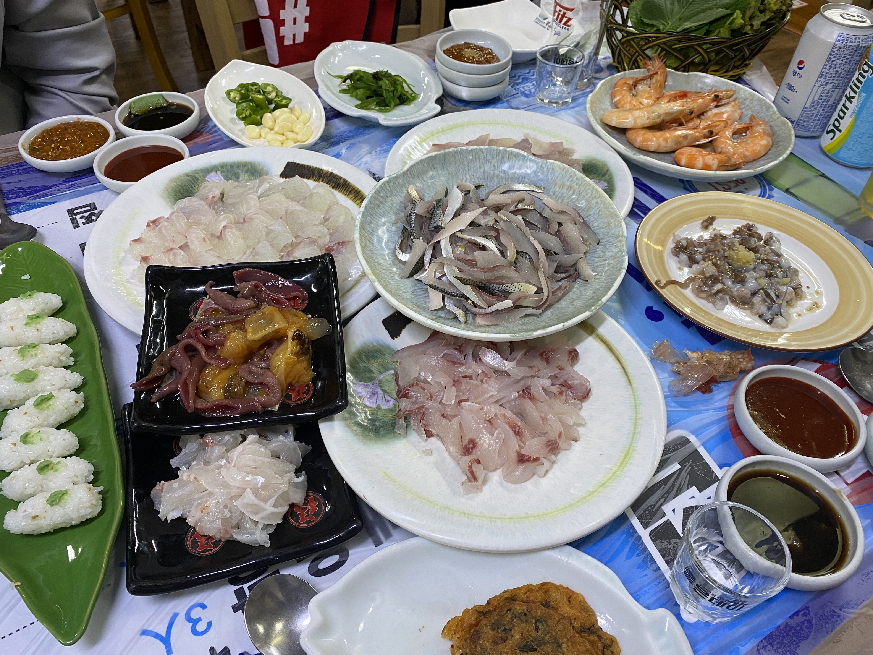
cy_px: 328
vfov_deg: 53.1
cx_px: 436
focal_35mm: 26
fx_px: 656
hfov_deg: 67.3
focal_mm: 4.25
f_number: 1.8
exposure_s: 1/60
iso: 100
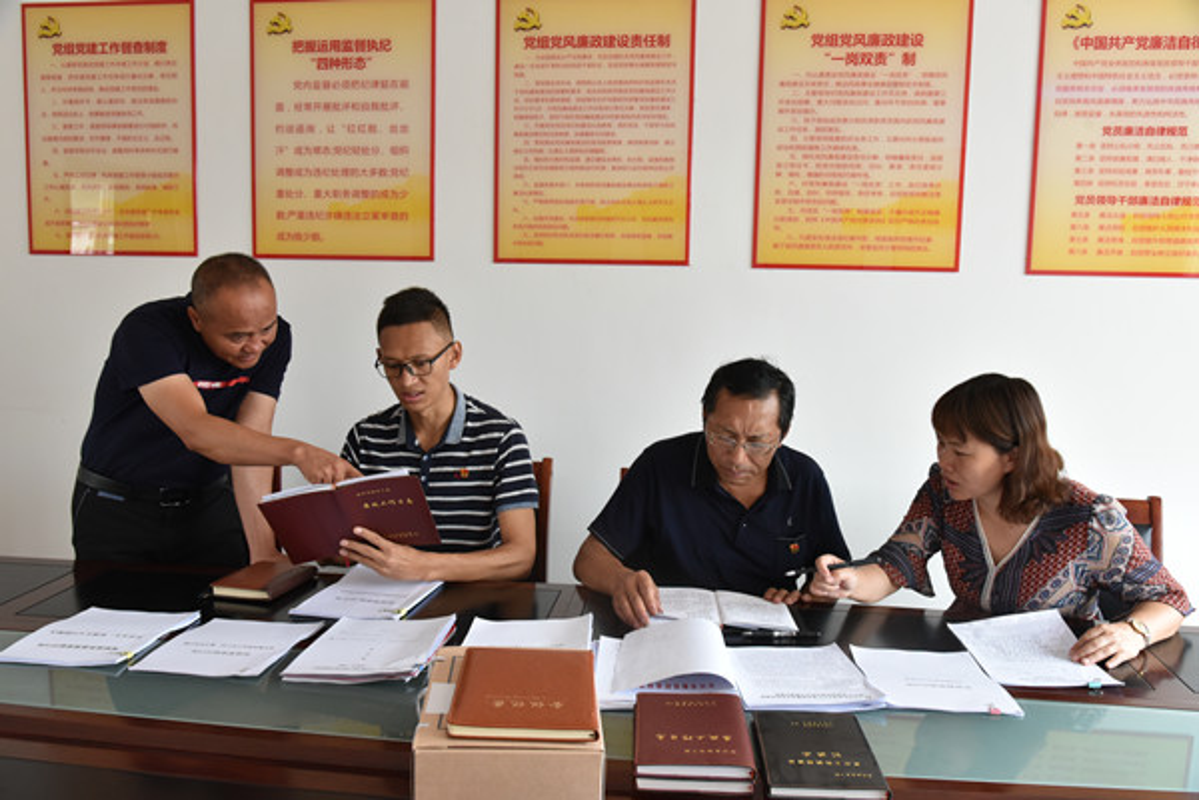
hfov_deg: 61.9
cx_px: 600
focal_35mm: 30
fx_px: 999
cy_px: 400
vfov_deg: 43.6
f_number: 7.1
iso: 2500
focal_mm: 30
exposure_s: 1/200
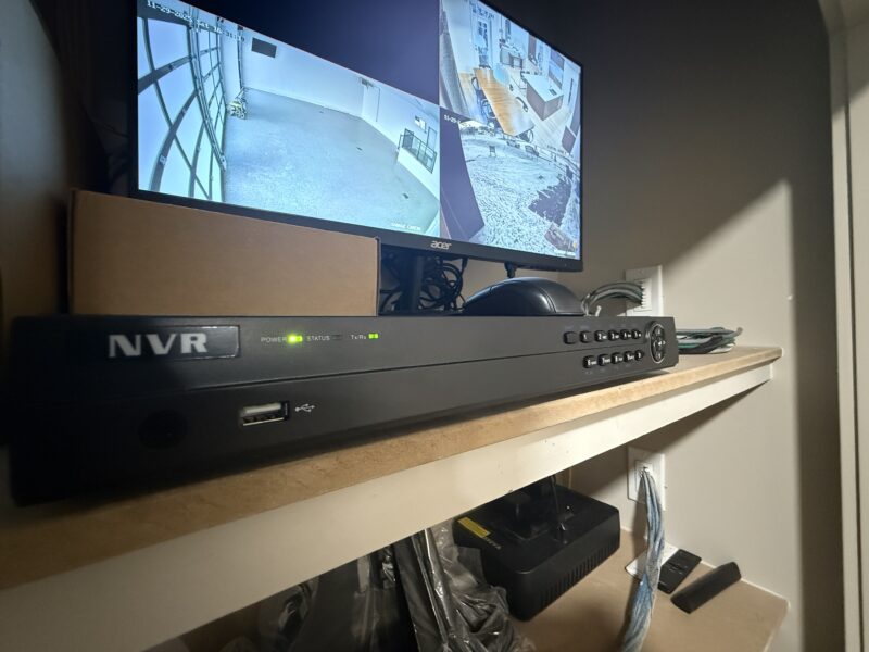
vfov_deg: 85.7
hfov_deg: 102.1
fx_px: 351
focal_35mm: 14
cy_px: 326
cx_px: 434
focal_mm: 2.22
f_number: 2.2
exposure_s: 1/40
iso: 1000
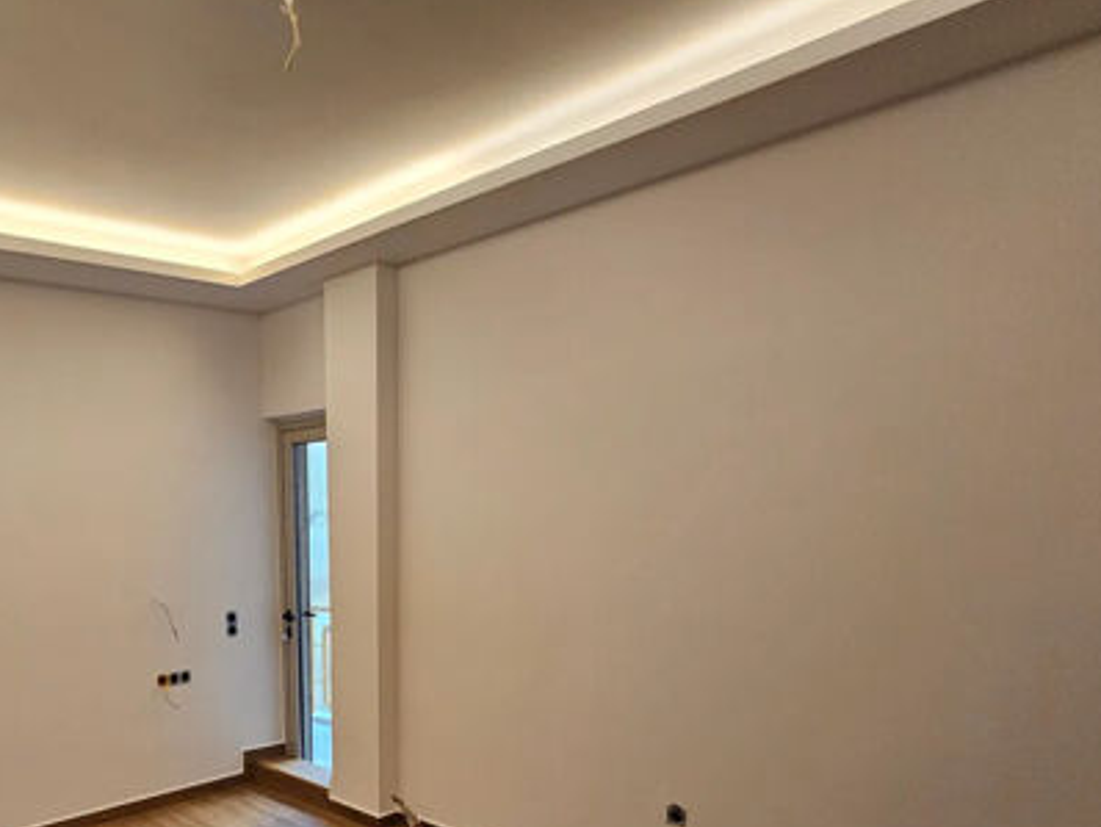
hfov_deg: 68.5
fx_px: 732
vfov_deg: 53.1
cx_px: 259
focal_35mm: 23
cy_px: 714
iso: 64
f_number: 2.2
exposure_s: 1/50
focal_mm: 2.2
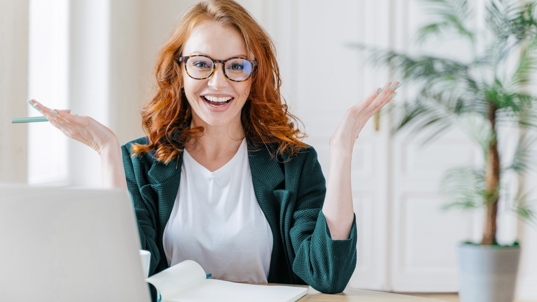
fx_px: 1125
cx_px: 267
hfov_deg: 26.9
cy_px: 146
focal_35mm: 79
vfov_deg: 15.3
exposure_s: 1/160
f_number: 2.8
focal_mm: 75
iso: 500
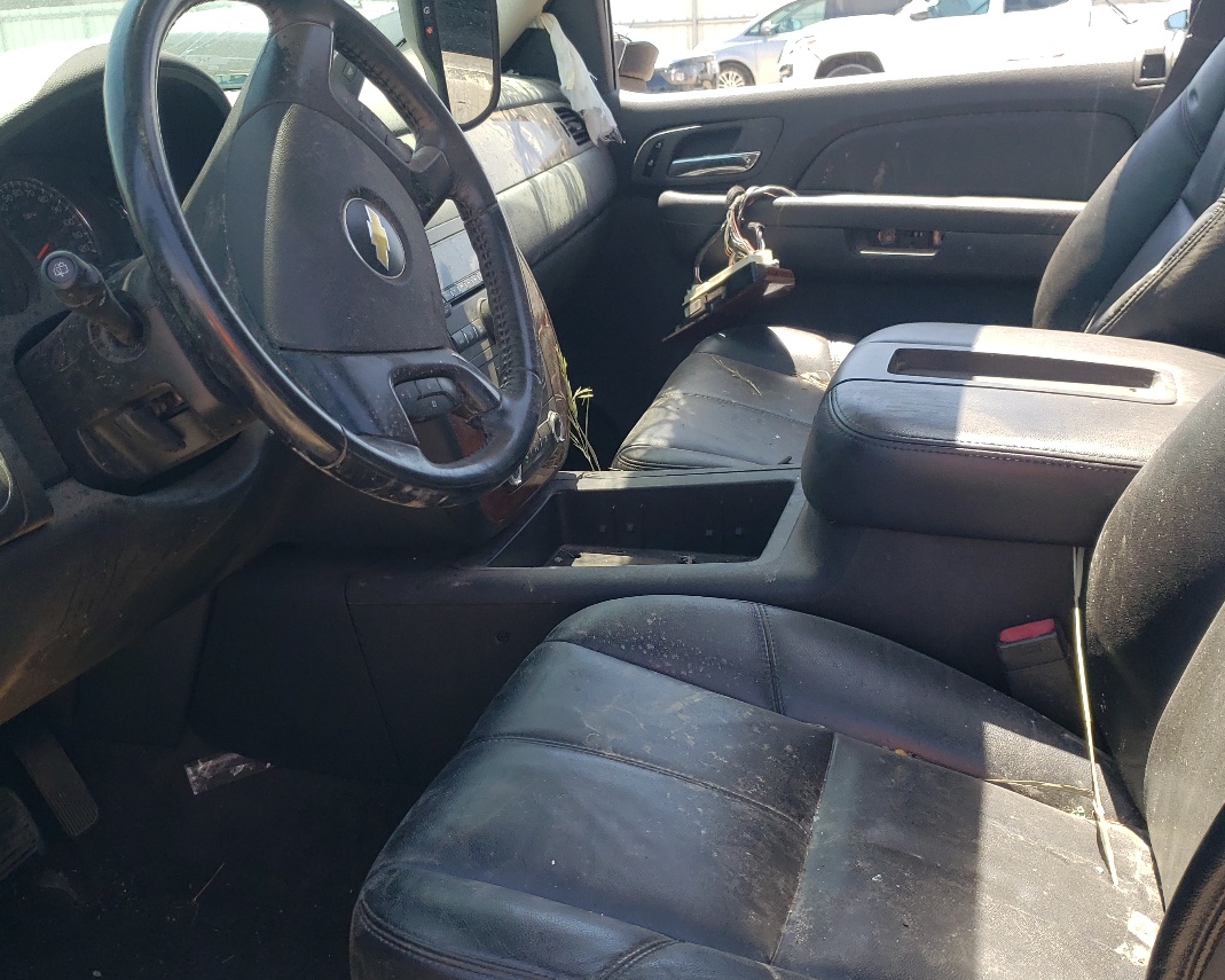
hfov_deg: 47.9
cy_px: 542
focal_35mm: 38
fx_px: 1378
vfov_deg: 39.1
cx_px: 643
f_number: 1.5
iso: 50
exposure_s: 1/526
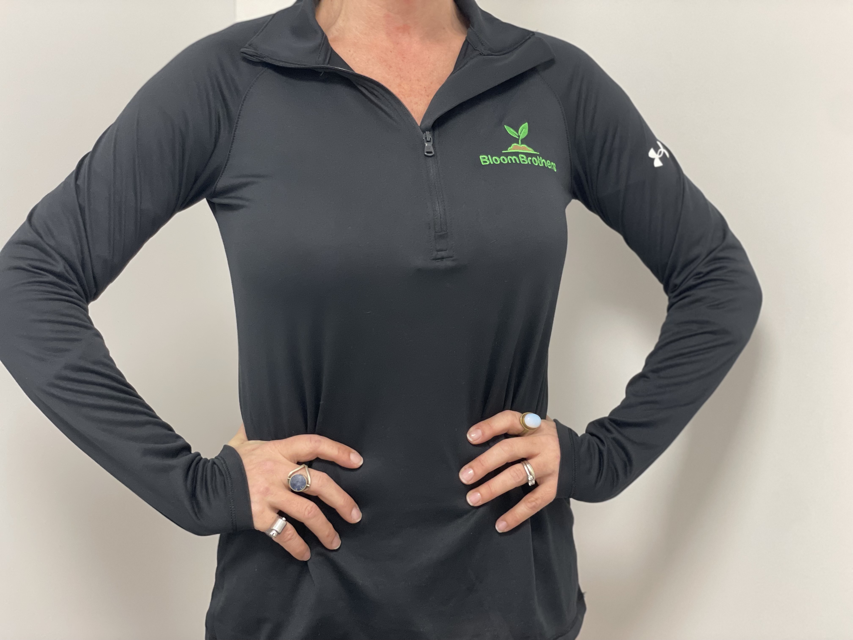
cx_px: 426
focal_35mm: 52
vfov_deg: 28.0
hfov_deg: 36.8
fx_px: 1281
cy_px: 320
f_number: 2
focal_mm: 6
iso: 160
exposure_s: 1/40
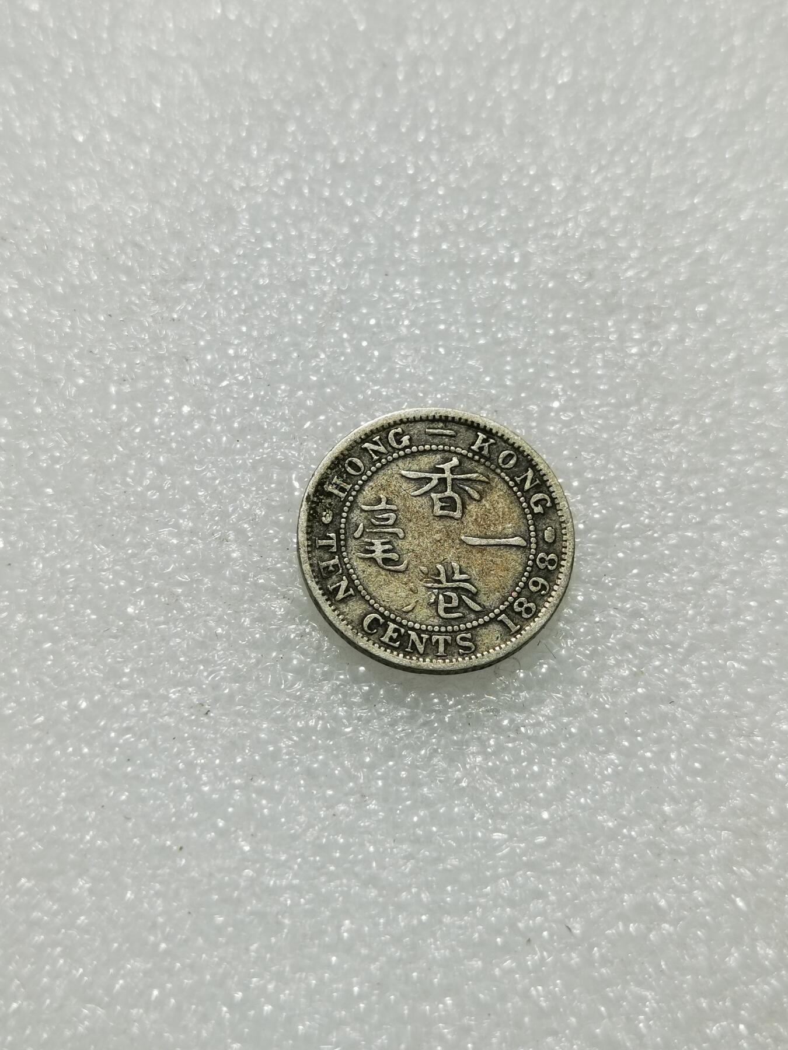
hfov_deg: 26.6
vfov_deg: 34.9
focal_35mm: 55
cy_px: 525
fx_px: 1669
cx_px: 394
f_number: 1.9
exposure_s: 1/100
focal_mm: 6.67
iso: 80
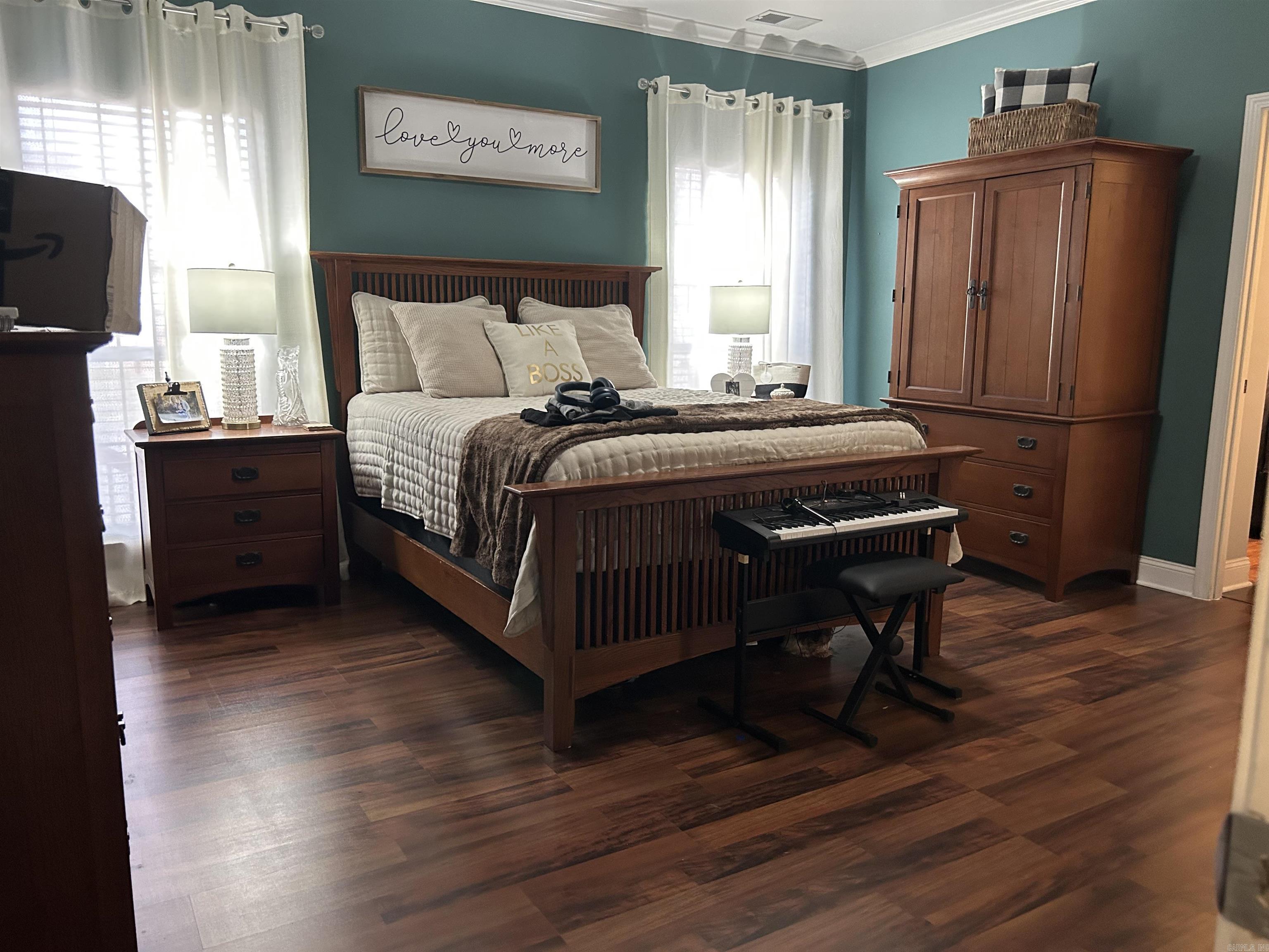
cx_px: 634
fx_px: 953
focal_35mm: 26
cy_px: 476
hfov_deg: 67.3
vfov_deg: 53.1
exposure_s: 1/40
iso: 400
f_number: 1.5
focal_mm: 5.7
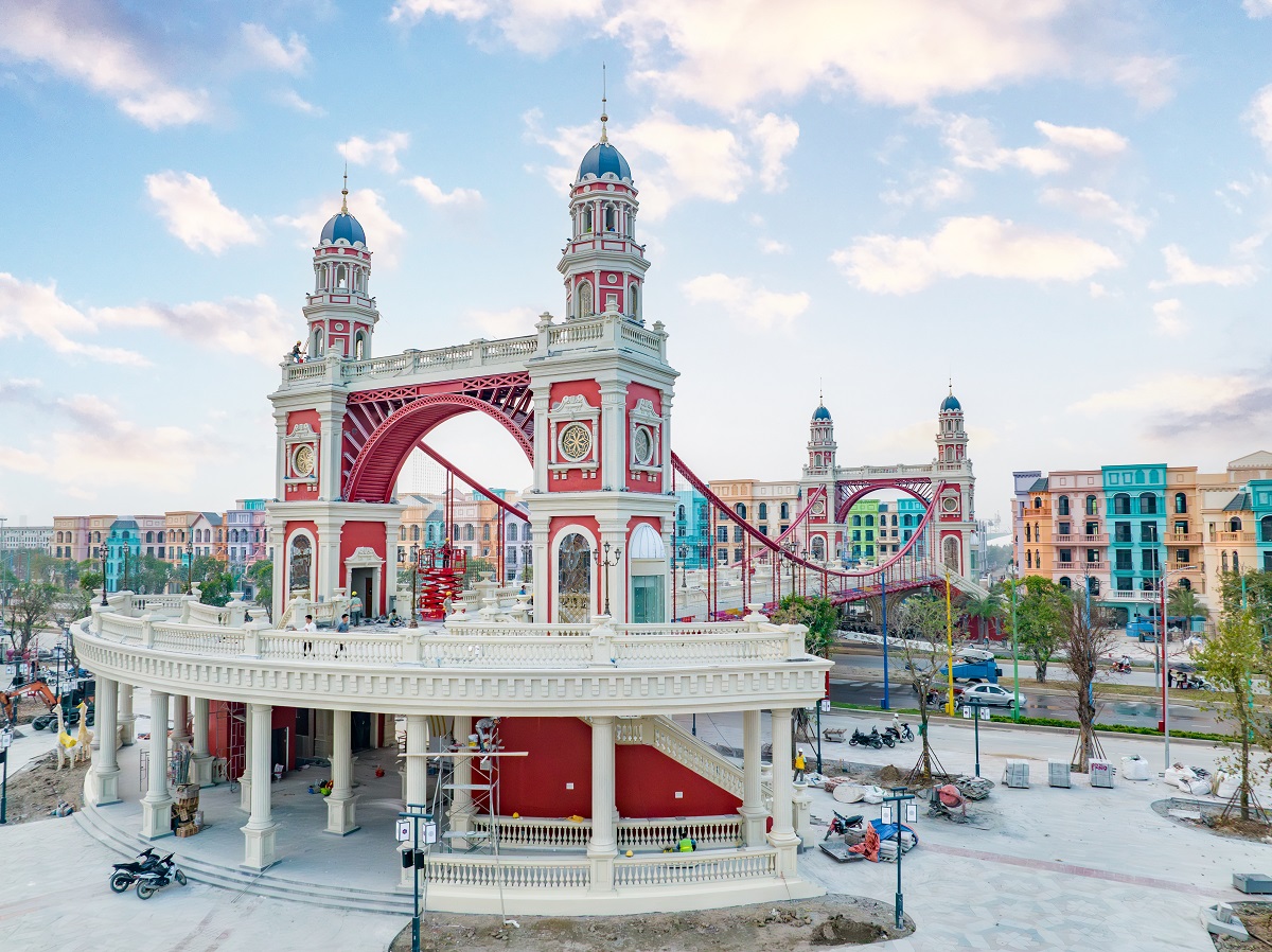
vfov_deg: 56.7
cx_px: 636
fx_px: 881
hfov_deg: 71.6
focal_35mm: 24
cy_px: 476
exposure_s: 1/120
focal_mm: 12.29
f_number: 5
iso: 800
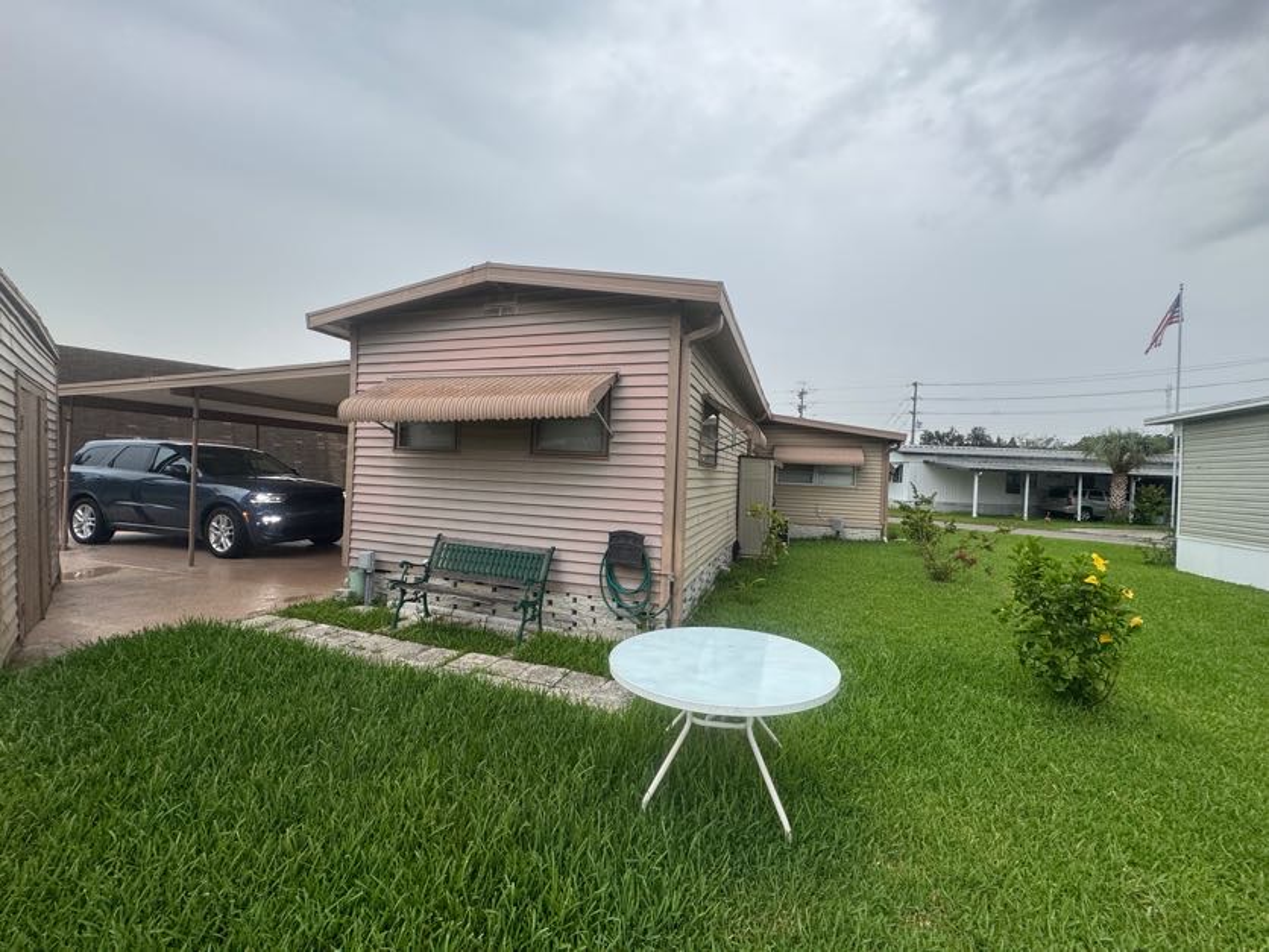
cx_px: 634
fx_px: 513
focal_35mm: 14
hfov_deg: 102.1
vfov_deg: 85.7
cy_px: 476
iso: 80
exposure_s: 1/99
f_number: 2.2
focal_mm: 2.22
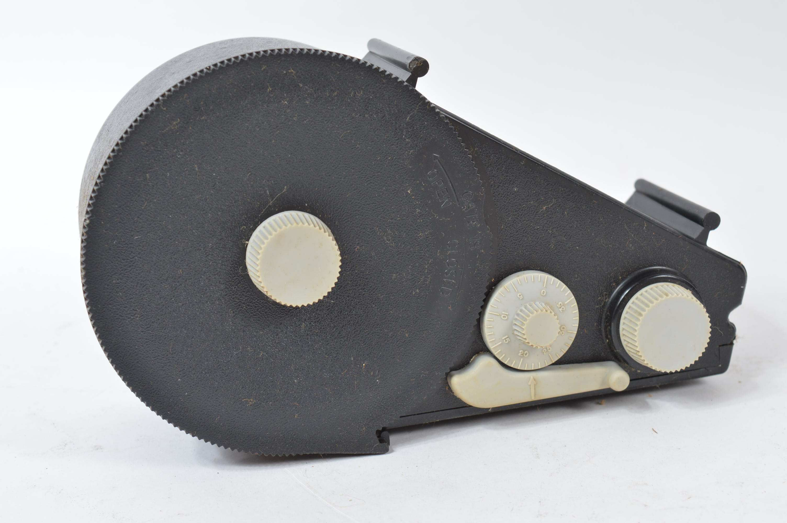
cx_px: 394
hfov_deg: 26.0
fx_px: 1704
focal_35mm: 78
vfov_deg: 17.5
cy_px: 262
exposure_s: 1/100
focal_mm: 52
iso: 200
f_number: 9
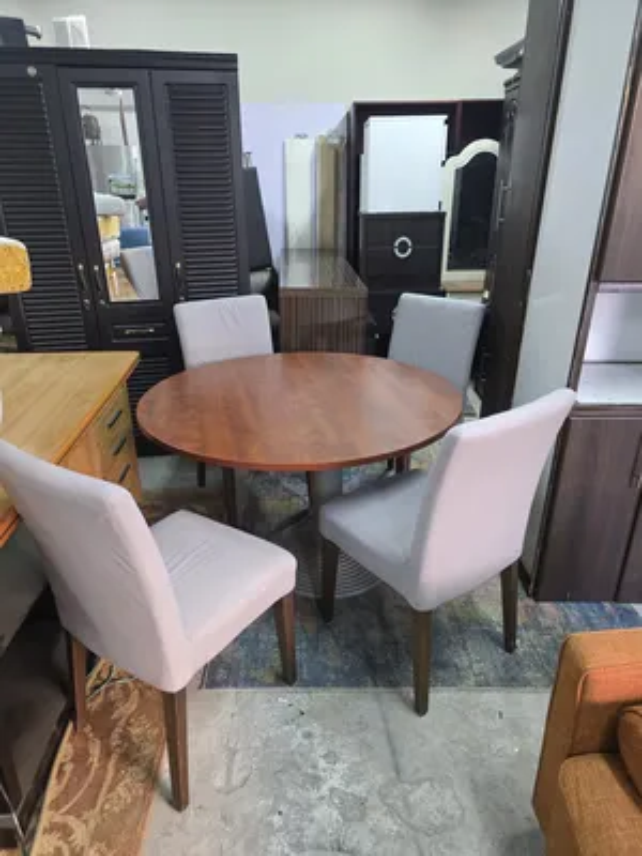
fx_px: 569
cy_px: 428
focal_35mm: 23
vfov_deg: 73.9
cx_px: 321
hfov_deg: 58.9
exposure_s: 1/100
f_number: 1.7
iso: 500
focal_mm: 6.3
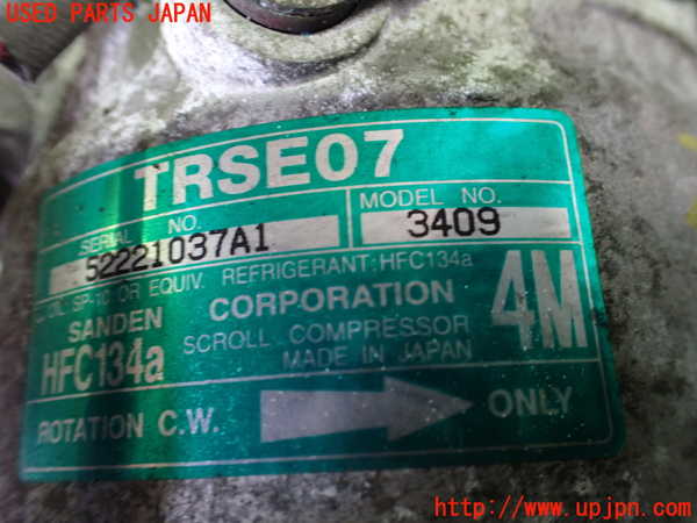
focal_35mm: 30
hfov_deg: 60.0
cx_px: 348
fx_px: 604
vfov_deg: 46.8
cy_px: 262
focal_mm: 5.4
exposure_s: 1/50
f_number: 2.3
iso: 800
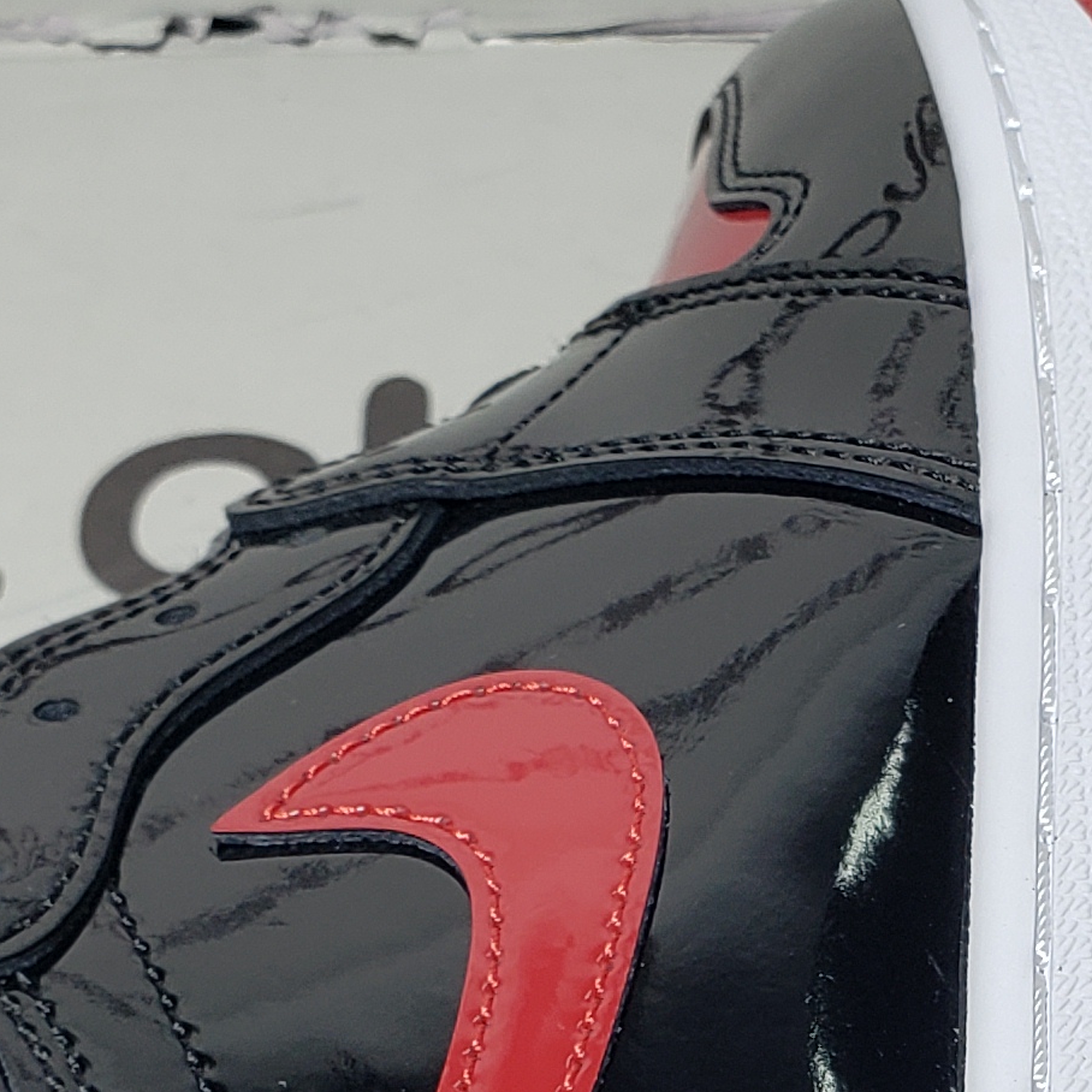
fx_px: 3640
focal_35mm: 102
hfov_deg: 16.8
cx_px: 1022
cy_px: 1426
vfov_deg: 16.1
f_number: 2.4
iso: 50
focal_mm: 4.3
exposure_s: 1/163
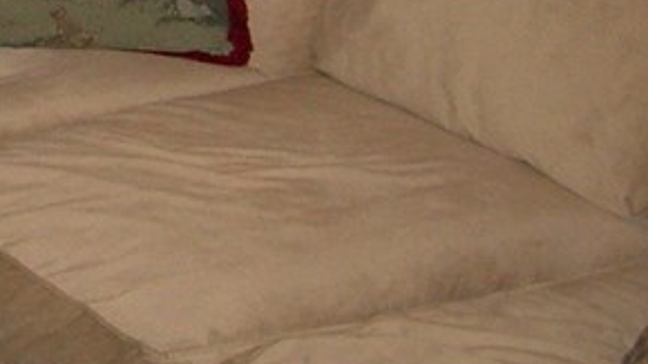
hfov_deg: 13.6
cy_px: -460
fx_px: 2508
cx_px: -416
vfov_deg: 7.8
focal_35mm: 146
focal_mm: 6.3
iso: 200
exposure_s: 1/60
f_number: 2.8
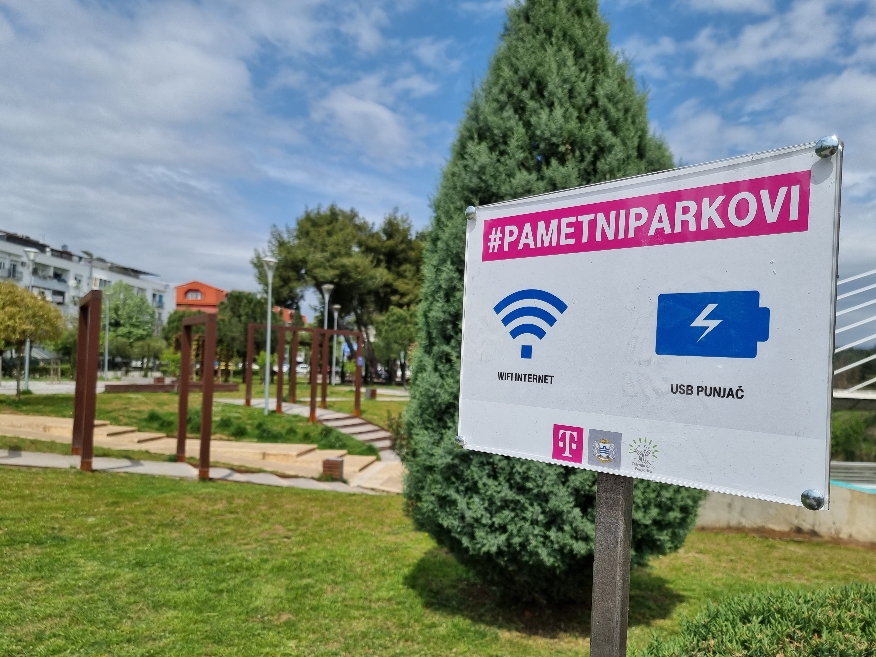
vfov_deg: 53.0
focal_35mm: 26
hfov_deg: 67.3
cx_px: 429
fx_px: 658
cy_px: 351
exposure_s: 1/2120
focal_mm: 6.7
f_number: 1.8
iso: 50
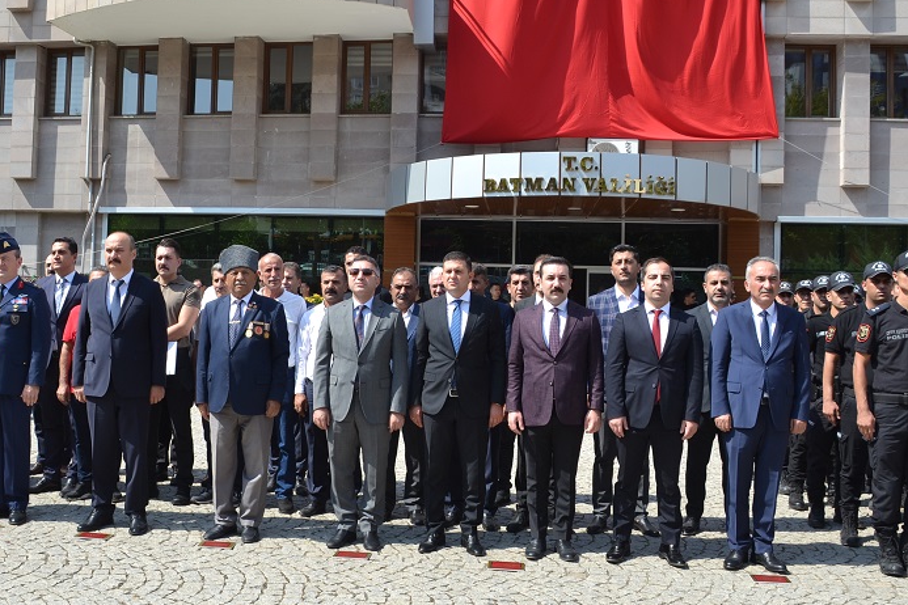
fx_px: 933
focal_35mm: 37
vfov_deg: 35.9
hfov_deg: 51.7
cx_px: 381
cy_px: 272
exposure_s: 1/125
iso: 100
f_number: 5.6
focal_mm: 18
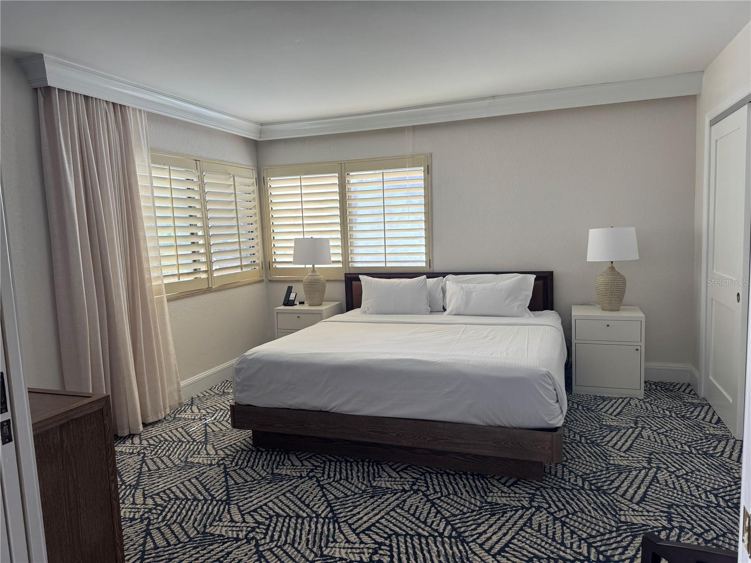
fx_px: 521
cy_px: 282
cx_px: 376
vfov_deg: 56.8
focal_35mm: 24
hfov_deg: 71.6
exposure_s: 1/206
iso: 64
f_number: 1.78
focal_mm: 6.76
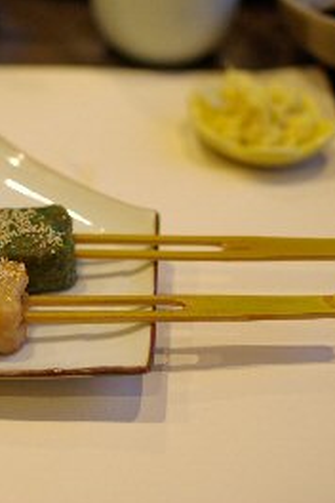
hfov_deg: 16.8
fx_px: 1113
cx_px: 13
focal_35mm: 80
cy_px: 252
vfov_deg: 25.4
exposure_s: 1/20
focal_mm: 35
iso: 400
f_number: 2.4
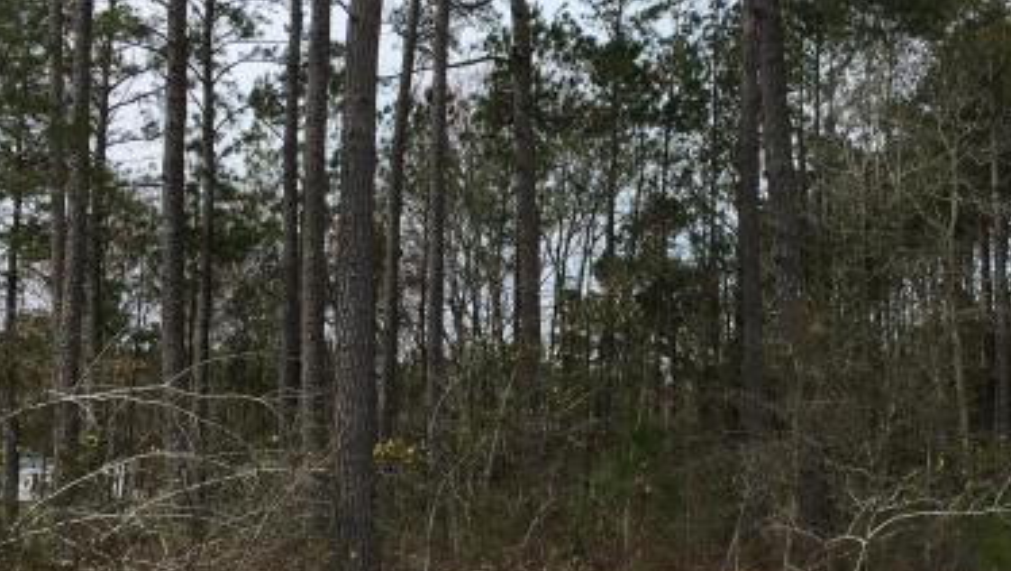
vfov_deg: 22.3
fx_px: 1449
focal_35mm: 54
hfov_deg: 37.8
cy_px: 300
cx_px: 719
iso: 25
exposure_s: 1/1131
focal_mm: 4.15
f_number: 2.2
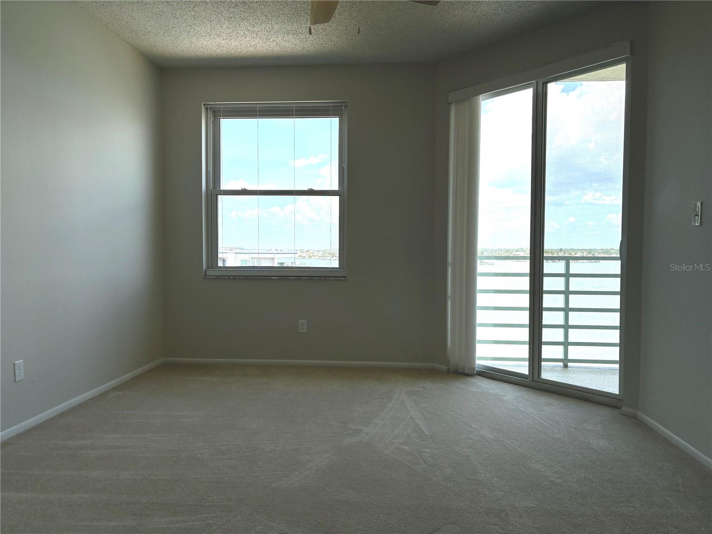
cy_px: 267
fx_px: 535
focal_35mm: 26
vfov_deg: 53.1
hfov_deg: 67.3
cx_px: 356
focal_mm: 5.96
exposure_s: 1/1550
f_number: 1.6
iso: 64
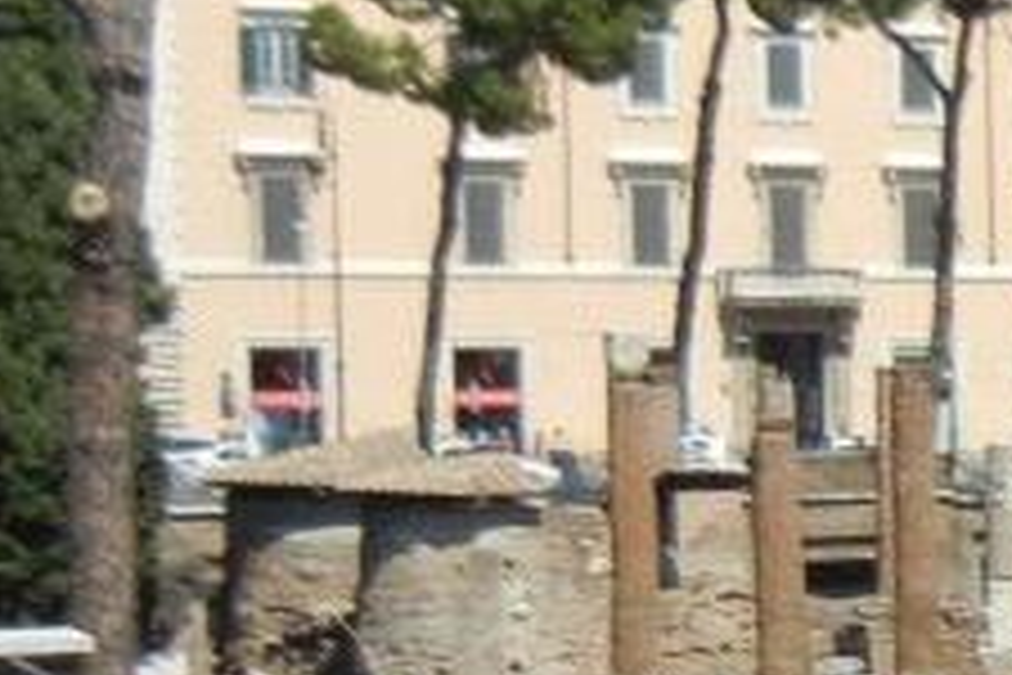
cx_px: 1867
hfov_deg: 13.0
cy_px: 522
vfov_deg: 9.6
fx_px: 3991
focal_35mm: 142
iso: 160
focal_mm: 5.4
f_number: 7
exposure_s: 1/359
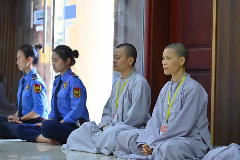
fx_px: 800
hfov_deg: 17.1
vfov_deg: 11.4
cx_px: 120
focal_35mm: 120
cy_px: 80
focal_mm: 120
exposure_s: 1/100
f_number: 4
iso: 1600
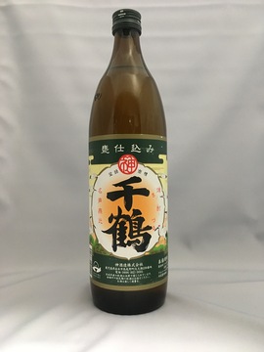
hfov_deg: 48.2
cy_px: 176
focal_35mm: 29
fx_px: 295
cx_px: 132
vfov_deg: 61.7
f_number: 2.2
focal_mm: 4.15
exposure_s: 1/15
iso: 200
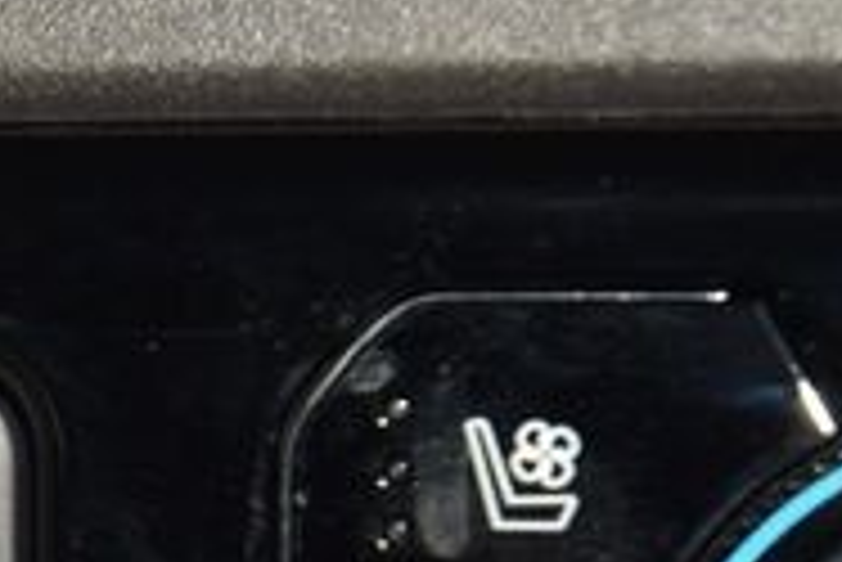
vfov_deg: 3.8
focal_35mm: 359
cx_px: -446
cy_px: 847
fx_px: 8403
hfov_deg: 5.7
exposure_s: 1/125
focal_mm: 70
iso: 100
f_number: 8
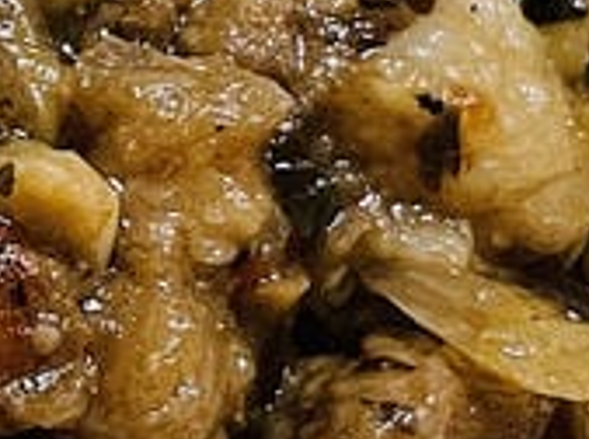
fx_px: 3141
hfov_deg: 10.0
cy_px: 66
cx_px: -561
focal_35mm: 185
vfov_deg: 8.0
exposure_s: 1/60
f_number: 1.6
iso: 250
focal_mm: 4.2
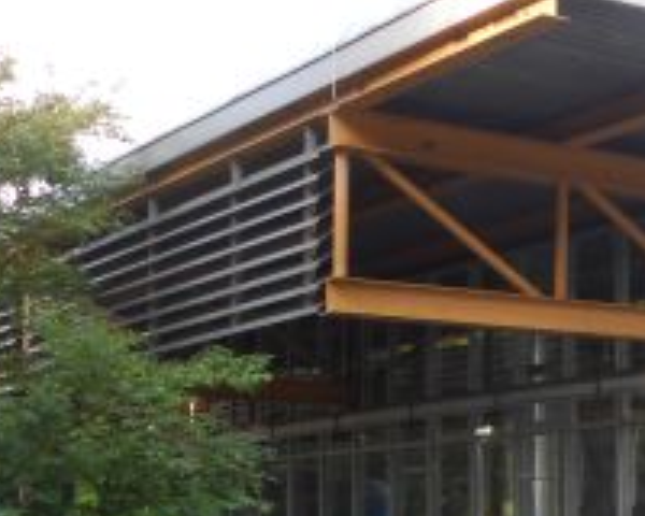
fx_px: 1680
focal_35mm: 88
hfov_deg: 19.8
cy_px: 458
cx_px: 868
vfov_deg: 17.2
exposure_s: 1/50
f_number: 3.8
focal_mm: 5.3
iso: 80
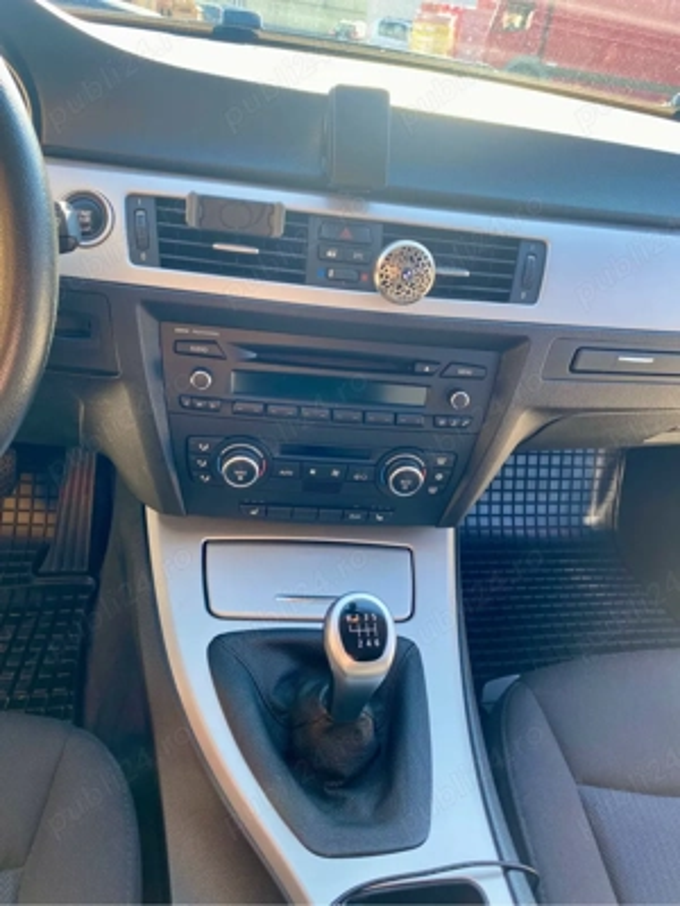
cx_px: 340
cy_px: 453
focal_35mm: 26
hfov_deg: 53.1
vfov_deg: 67.3
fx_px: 681
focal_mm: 4.25
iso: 50
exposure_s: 1/121
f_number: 1.8
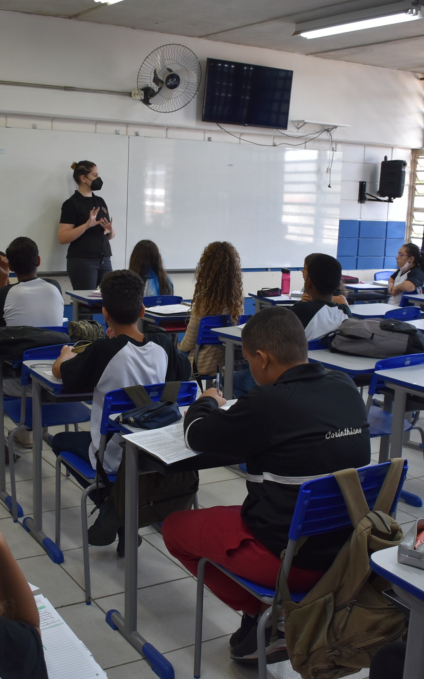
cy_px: 336
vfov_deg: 47.2
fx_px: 777
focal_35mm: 42
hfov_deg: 30.4
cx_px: 167
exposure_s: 1/80
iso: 400
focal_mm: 18
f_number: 4.5
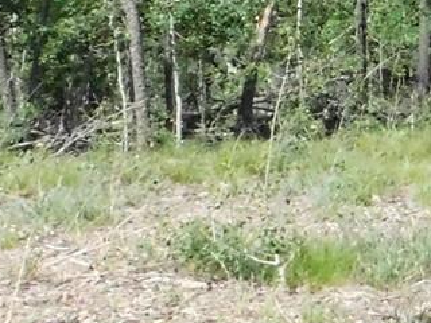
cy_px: -236
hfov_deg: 14.8
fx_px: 1432
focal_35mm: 115
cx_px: 797
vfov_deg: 12.0
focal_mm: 4
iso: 800
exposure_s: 1/1500
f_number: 6
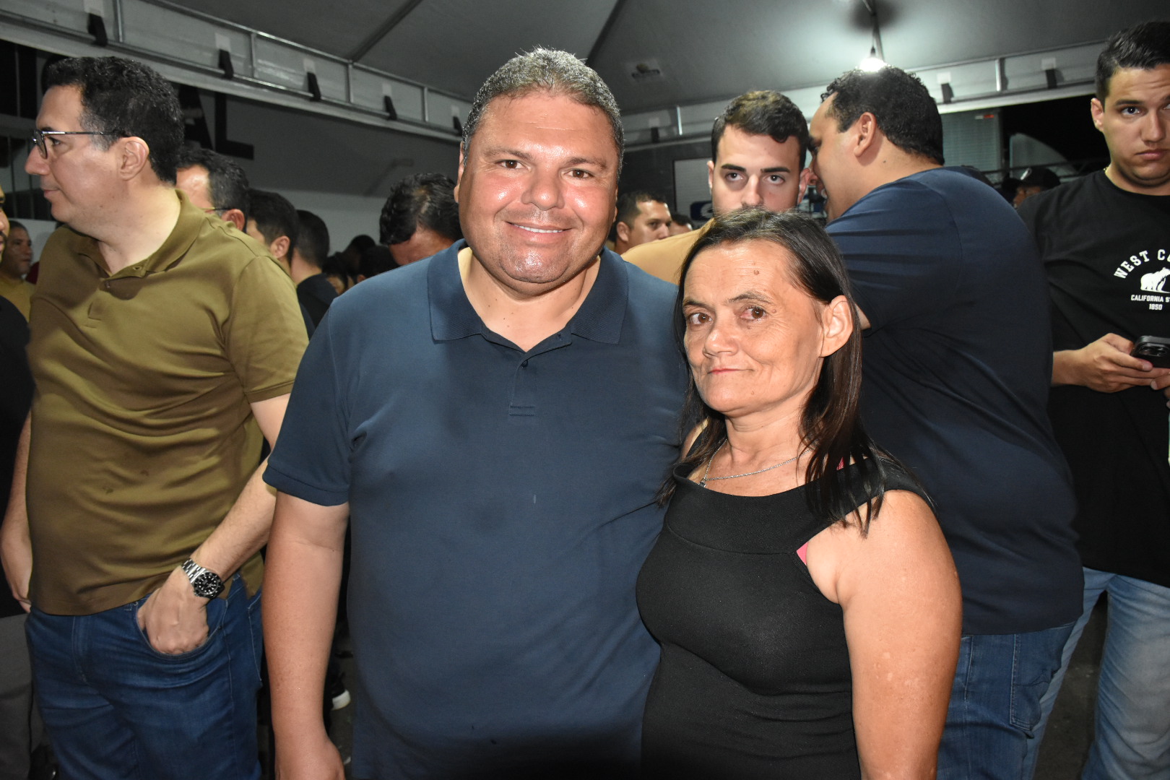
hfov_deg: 67.4
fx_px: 877
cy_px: 390
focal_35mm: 27
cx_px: 585
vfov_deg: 47.9
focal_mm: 18
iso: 2500
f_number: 5.6
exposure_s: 1/100
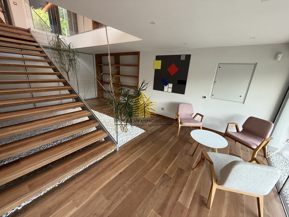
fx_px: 117
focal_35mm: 14
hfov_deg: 102.1
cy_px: 108
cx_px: 144
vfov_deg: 85.7
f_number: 2.2
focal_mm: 2.22
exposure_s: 1/50
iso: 250
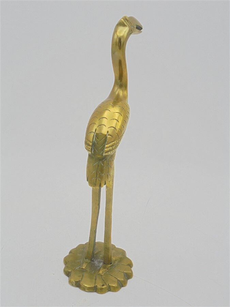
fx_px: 337
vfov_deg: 49.0
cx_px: 115
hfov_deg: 37.7
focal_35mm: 38
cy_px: 154
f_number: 4.2
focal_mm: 6.9
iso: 100
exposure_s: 1/50
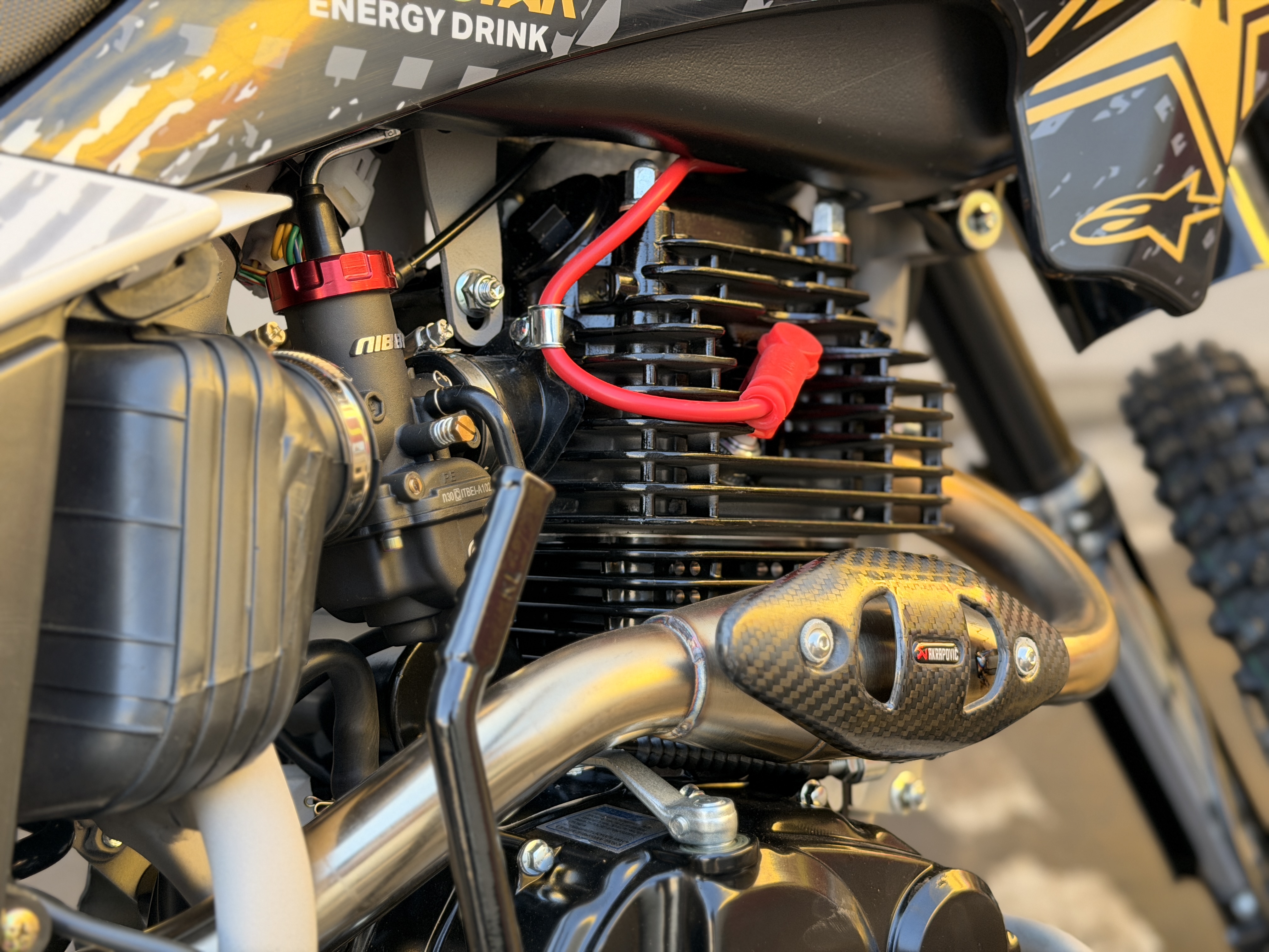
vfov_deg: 30.3
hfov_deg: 39.7
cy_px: 476
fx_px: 1760
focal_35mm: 48
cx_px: 634
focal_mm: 6.76
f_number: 1.78
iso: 125
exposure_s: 1/209
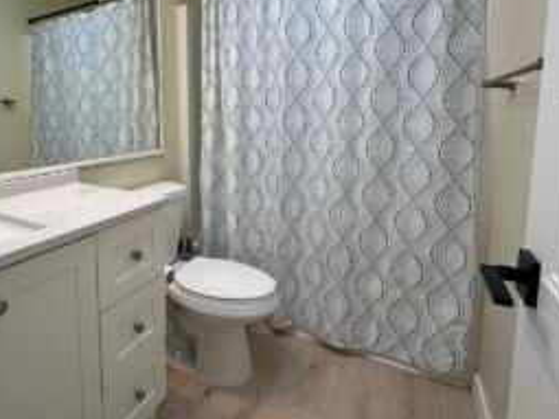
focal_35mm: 22
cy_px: 154
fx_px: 355
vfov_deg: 60.1
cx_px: 204
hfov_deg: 74.9
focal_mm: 2.22
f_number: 2.2
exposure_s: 1/120
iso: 64
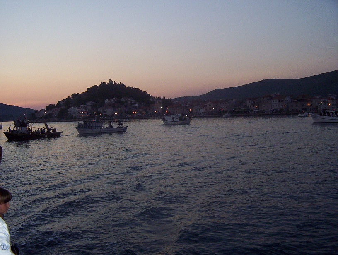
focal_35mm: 39
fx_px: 382
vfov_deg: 37.0
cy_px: 128
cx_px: 169
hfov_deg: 47.8
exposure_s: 1/60
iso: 140
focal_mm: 5.26
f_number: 3.84
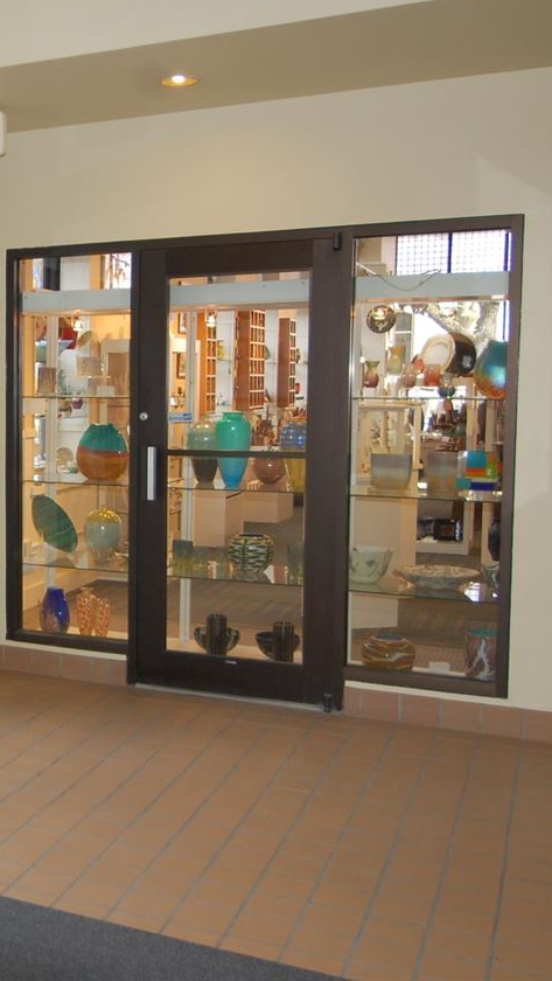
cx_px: -116
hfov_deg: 24.9
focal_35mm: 43
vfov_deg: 47.3
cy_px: 487
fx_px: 1118
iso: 400
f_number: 4
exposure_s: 1/160
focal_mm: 18
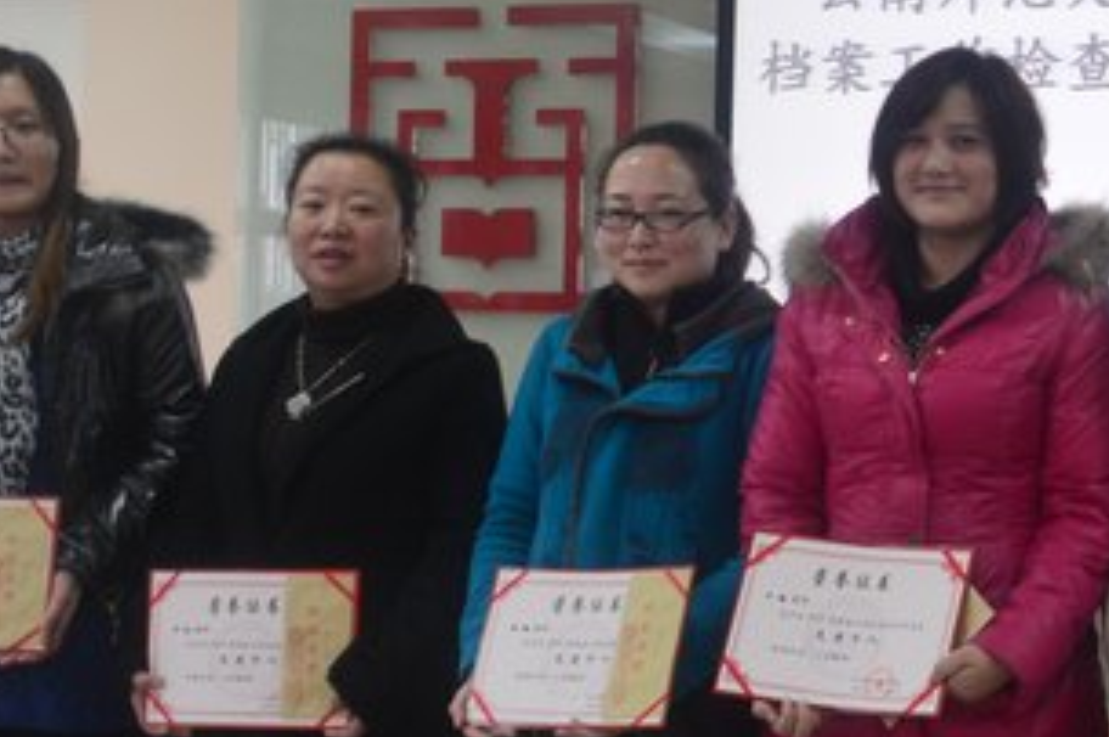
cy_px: 436
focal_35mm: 71
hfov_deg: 26.4
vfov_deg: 19.1
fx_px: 2185
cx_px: 1200
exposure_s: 1/30
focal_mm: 18
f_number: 3.5
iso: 800
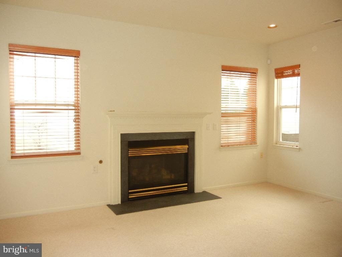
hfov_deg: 60.0
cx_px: 171
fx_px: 296
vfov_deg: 46.8
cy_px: 128
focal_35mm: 30
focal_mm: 5.4
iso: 230
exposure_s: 1/70.4
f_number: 3.5
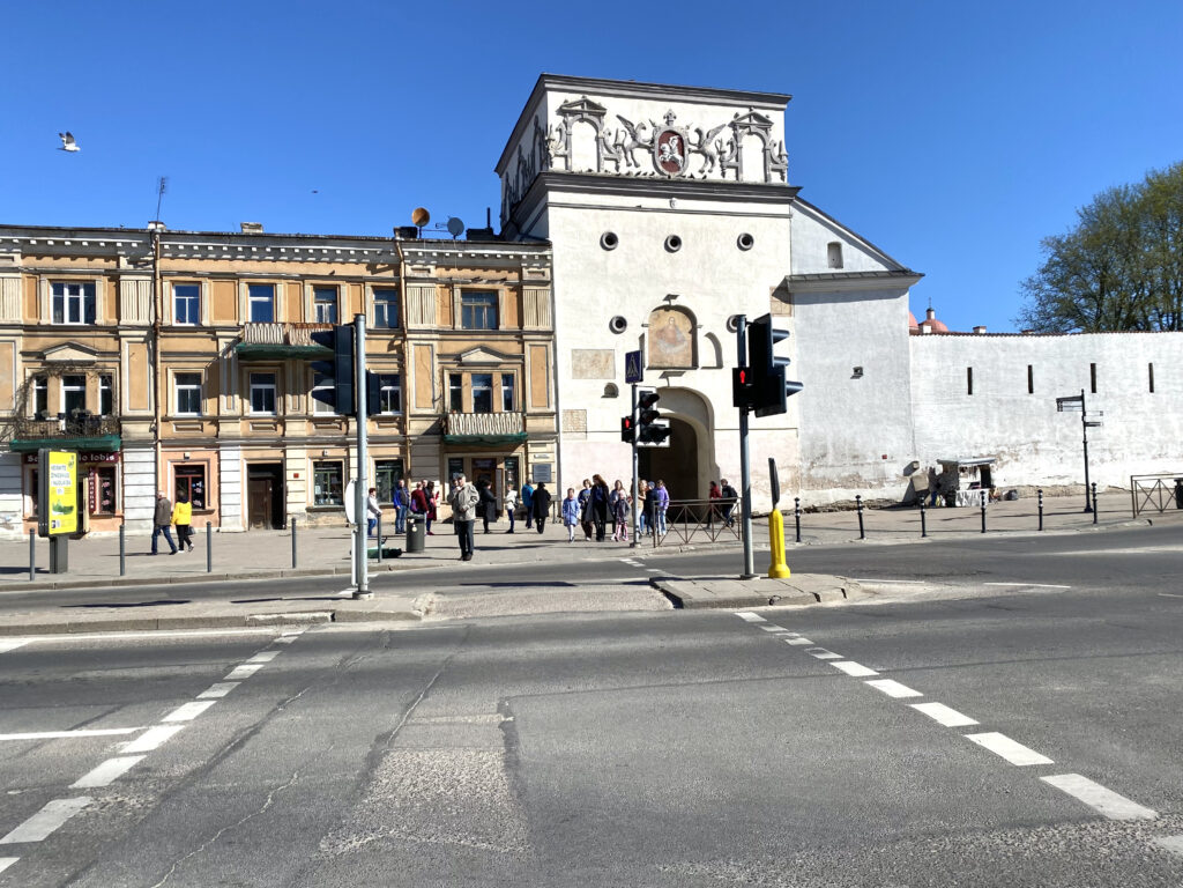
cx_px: 592
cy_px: 444
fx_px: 889
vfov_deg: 53.1
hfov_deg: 67.3
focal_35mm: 26
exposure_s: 1/3731
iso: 32
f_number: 1.8
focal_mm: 4.25
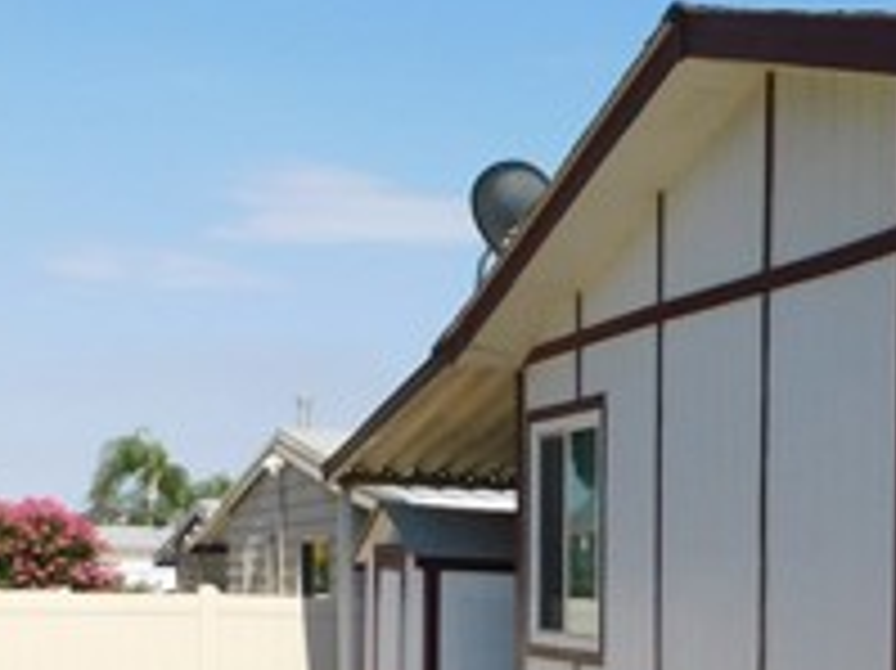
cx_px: 873
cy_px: 782
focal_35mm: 74
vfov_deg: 18.9
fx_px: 1914
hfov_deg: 25.2
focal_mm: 4
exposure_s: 1/500
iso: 125
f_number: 6
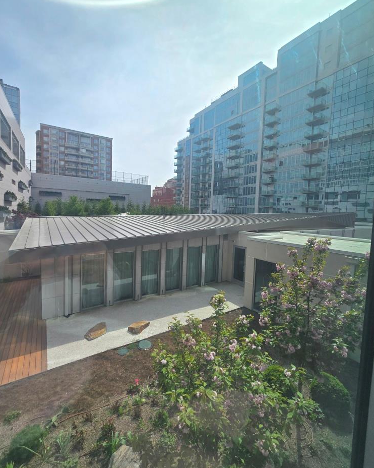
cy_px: 229
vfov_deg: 100.7
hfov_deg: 87.9
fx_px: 194
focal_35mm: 14
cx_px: 182
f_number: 2.2
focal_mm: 2.2
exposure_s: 1/1834
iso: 50
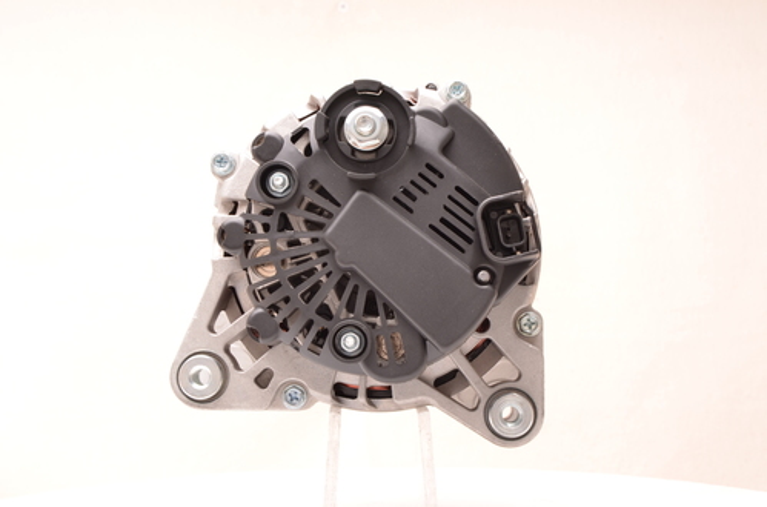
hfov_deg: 27.1
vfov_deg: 18.1
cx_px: 384
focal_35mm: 75
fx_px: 1594
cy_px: 254
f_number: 13
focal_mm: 50
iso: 100
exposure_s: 1/25
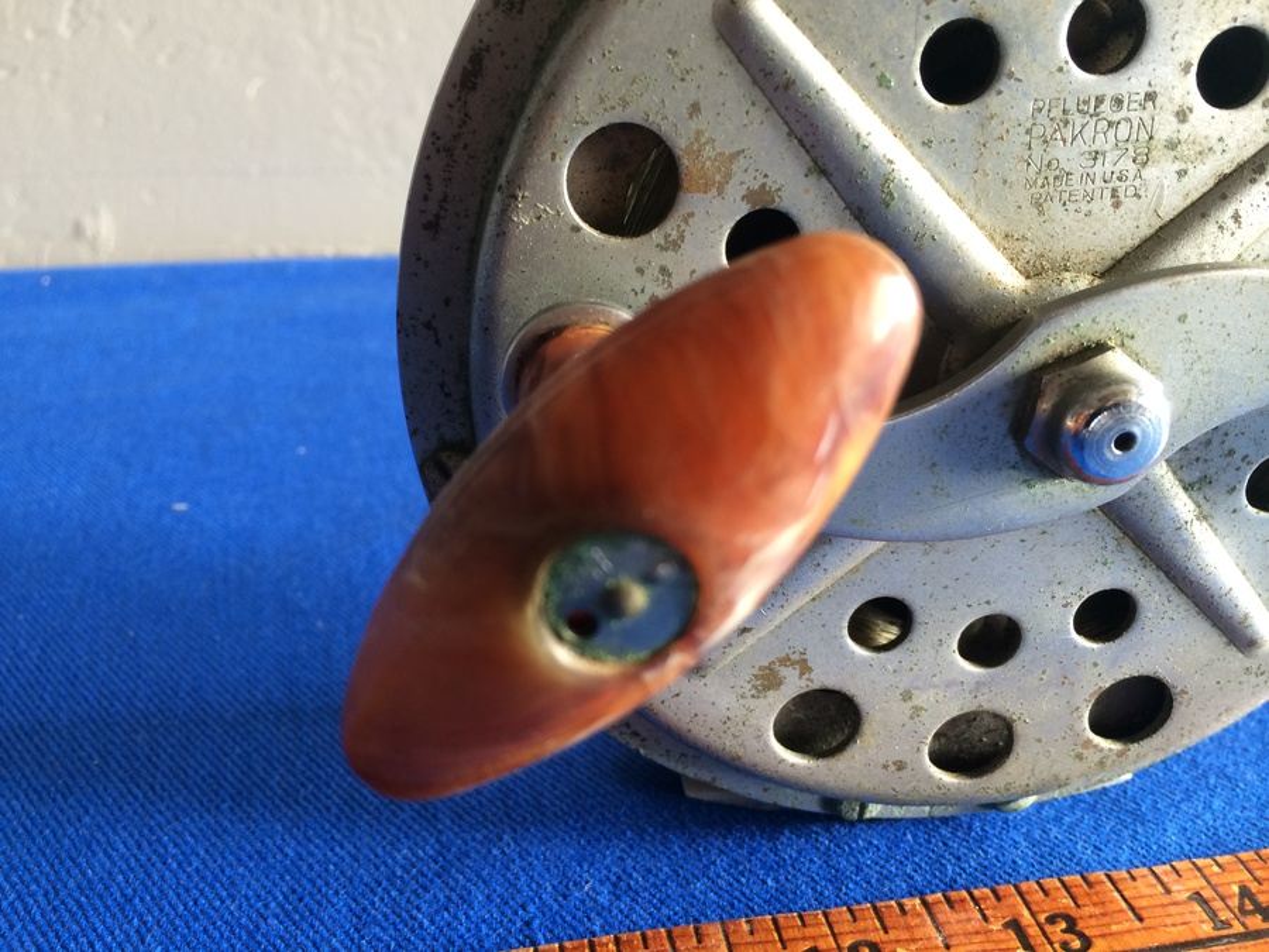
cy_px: 476
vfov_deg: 46.8
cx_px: 634
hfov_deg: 60.0
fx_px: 1100
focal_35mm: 30
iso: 80
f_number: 2.2
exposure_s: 1/30
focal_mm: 4.12
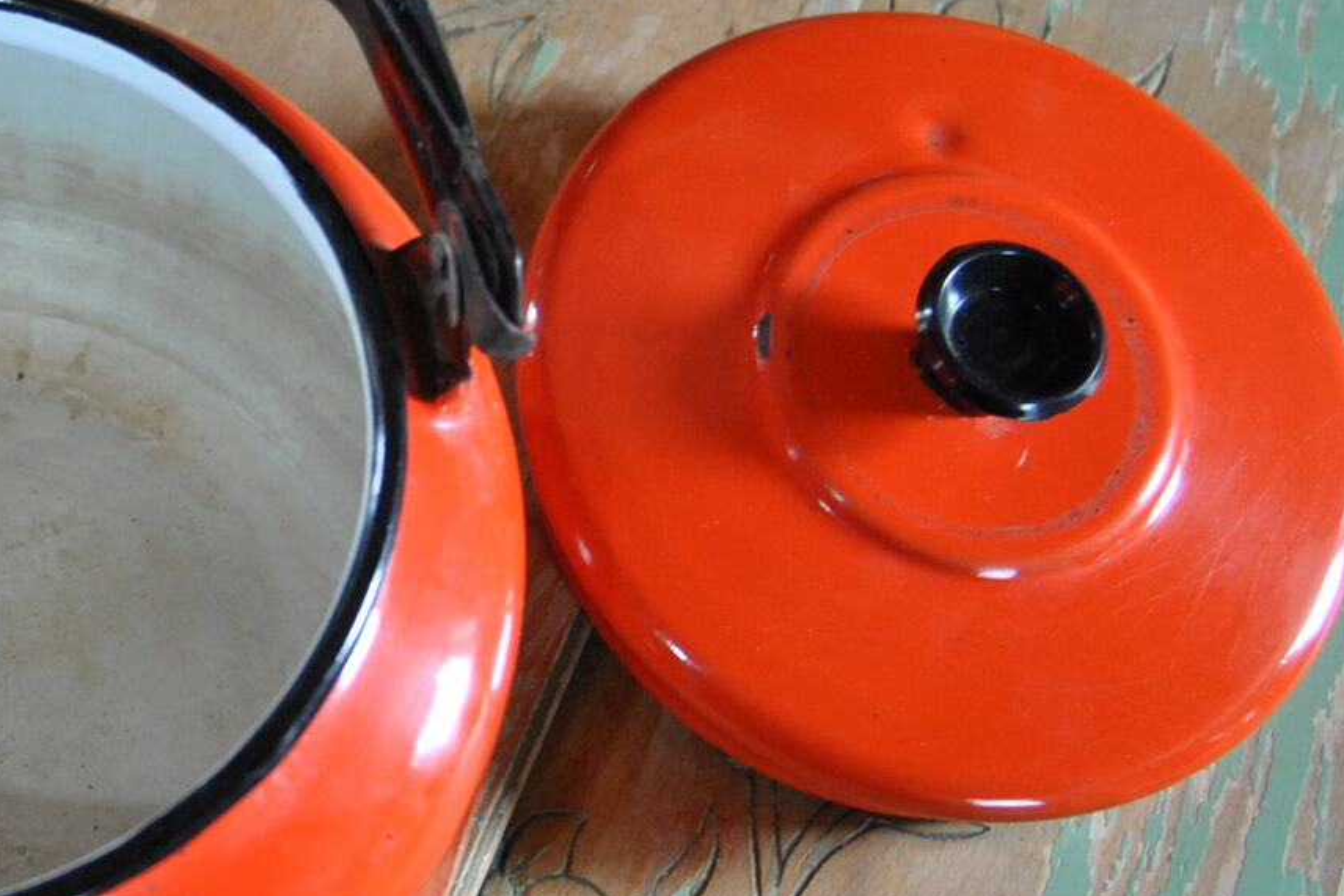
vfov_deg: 17.5
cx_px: 129
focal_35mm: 78
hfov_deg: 25.1
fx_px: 2917
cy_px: 502
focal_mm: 23
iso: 450
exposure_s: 1/30
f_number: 3.8
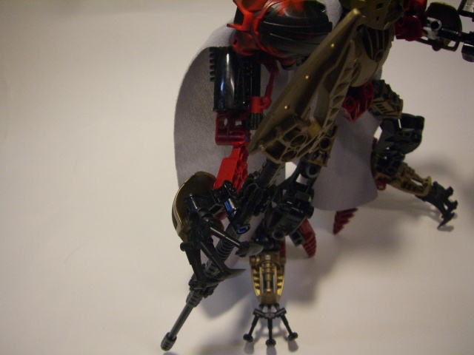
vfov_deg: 37.7
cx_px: 237
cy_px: 178
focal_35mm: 38
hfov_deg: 49.0
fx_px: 520
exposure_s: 1/80
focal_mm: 6.2
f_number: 2.7
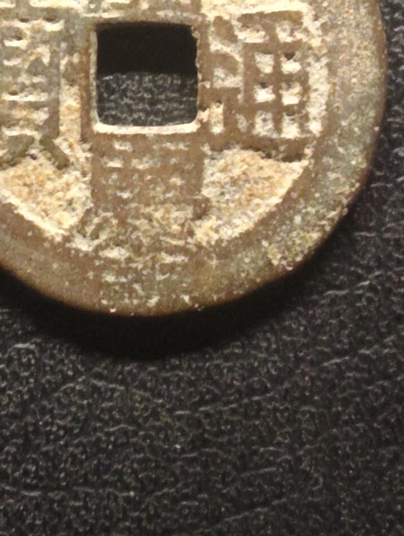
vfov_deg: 20.3
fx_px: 1475
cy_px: 87
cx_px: 143
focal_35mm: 95
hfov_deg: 15.6
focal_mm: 3.42
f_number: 2.2
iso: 1600
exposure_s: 1/25
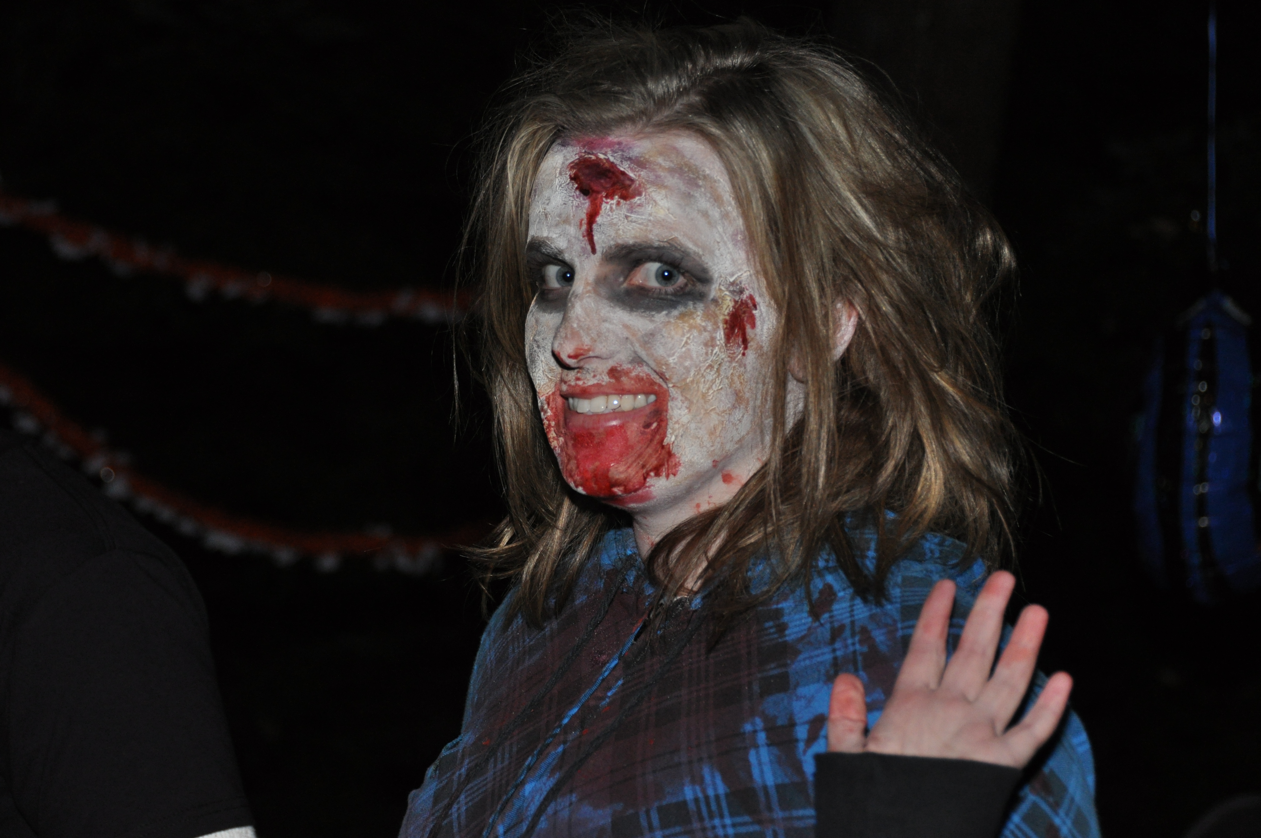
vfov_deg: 14.7
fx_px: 3254
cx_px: 630
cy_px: 419
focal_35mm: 93
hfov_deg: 21.9
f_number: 4.8
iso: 800
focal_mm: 62
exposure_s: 1/60
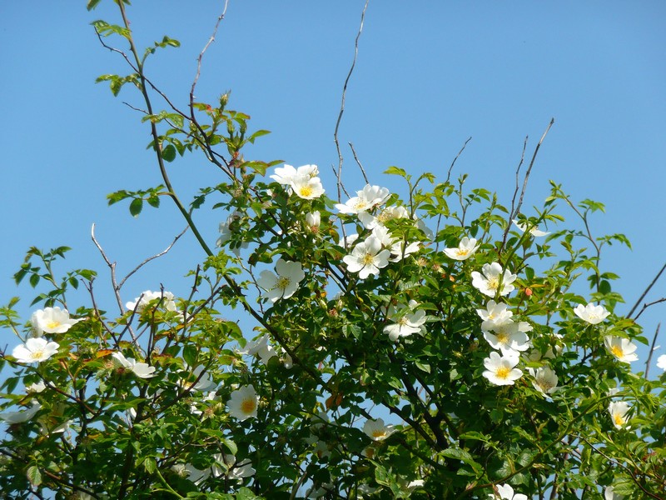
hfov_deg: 9.9
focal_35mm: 199
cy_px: 250
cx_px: 333
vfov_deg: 7.5
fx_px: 3829
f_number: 4.8
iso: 100
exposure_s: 1/640
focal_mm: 32.7
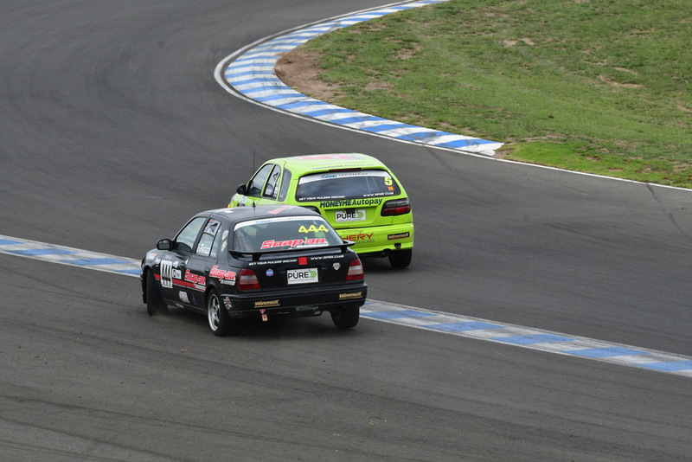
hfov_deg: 4.9
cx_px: 346
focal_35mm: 420
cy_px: 231
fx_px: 8076
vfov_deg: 3.3
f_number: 11
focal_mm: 280
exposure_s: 1/640
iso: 500
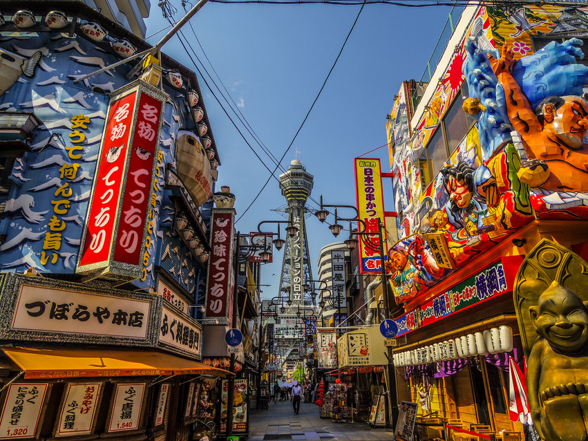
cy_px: 220
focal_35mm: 23
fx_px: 391
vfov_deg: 58.9
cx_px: 294
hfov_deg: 73.9
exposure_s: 1/400
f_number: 4
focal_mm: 5
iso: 100
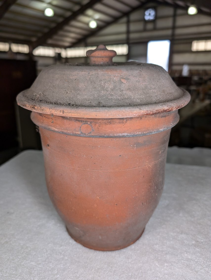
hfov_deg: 57.0
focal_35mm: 24
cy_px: 140
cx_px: 106
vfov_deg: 71.5
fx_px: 195
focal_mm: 6.9
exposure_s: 1/60
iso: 43
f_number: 1.68
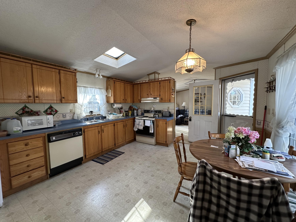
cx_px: 148
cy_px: 111
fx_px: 120
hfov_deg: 102.1
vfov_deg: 85.7
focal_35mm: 14
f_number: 2.2
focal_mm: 2.22
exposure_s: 1/60
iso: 200
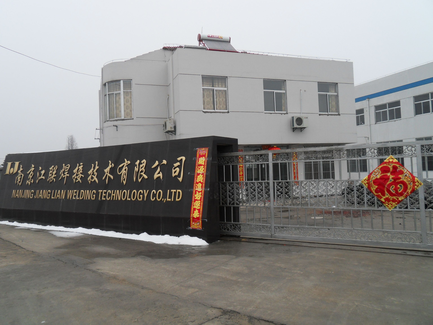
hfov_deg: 65.3
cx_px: 216
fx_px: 338
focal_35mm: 27
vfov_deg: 51.4
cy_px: 162
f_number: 3.5
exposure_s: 1/180
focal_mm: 4.7
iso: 80
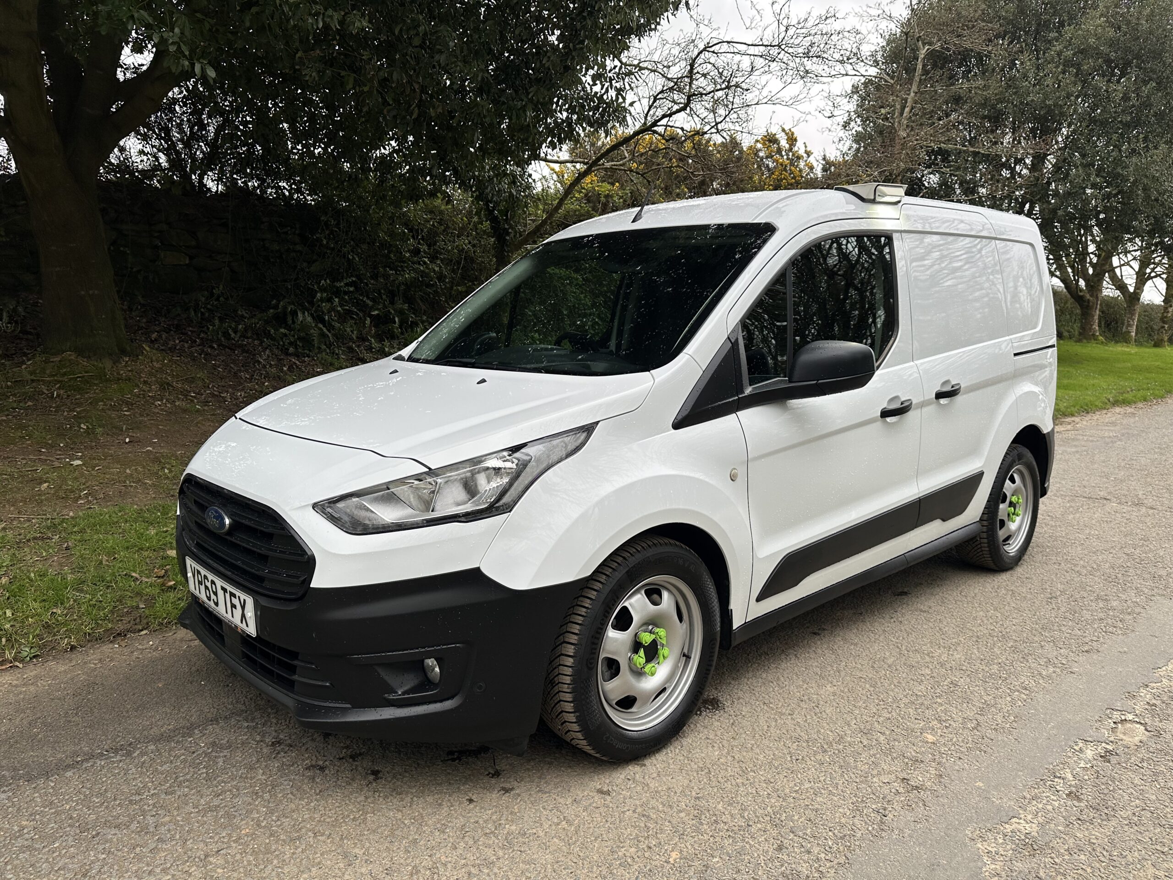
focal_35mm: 24
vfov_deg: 56.8
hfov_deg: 71.6
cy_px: 440
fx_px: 813
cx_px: 586
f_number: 1.78
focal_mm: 6.86
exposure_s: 1/590
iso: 80
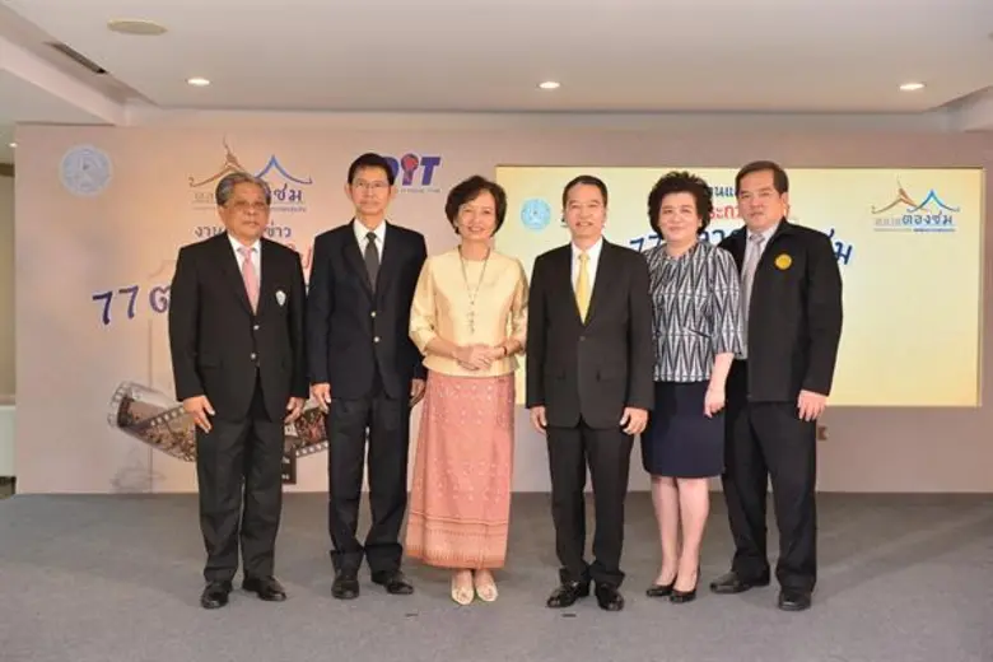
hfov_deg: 50.7
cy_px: 331
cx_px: 496
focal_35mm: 38
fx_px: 1048
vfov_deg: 35.1
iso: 400
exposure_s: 1/80
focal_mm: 38
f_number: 4
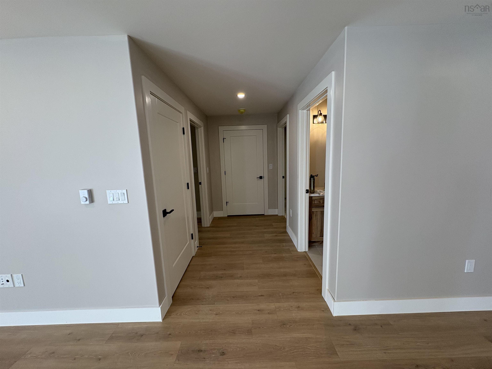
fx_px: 199
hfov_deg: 102.1
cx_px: 246
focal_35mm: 14
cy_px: 184
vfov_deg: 85.7
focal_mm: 2.22
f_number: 2.2
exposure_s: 1/120
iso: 160
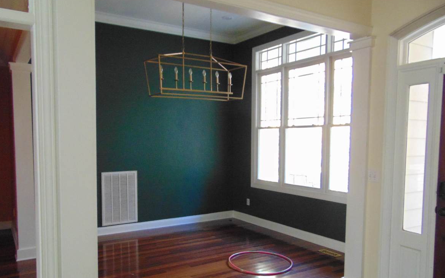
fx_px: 352
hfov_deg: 64.5
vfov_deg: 43.0
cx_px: 204
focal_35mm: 29
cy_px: 165
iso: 400
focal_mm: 4.5
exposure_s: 1/25
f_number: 3
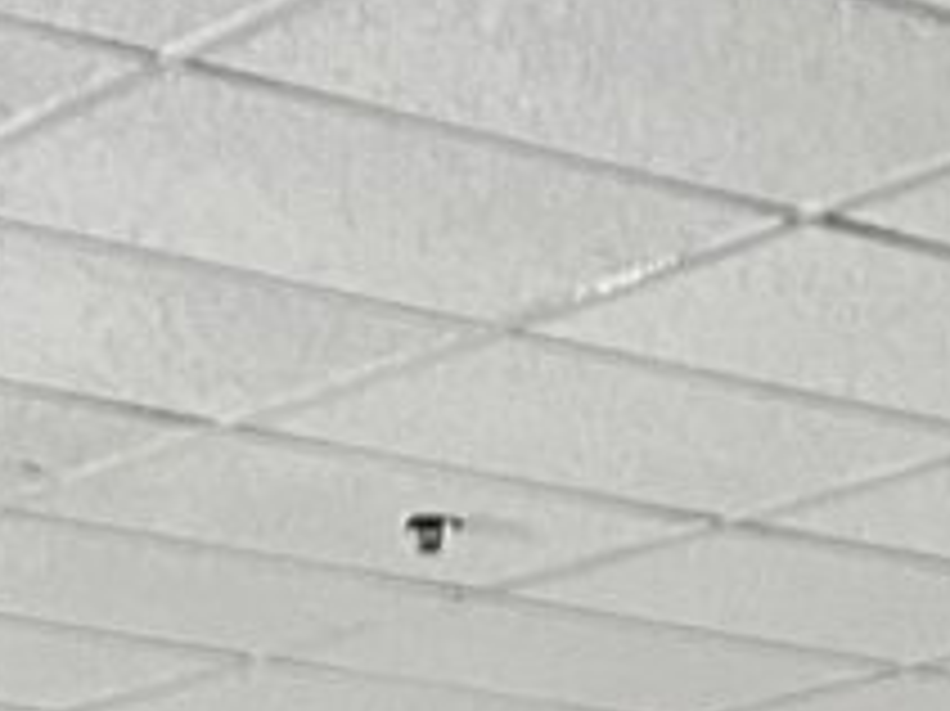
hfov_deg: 9.4
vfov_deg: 6.7
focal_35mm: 187
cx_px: 2296
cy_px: 2527
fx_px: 5129
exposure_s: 1/60
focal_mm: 5.7
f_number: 1.5
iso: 200
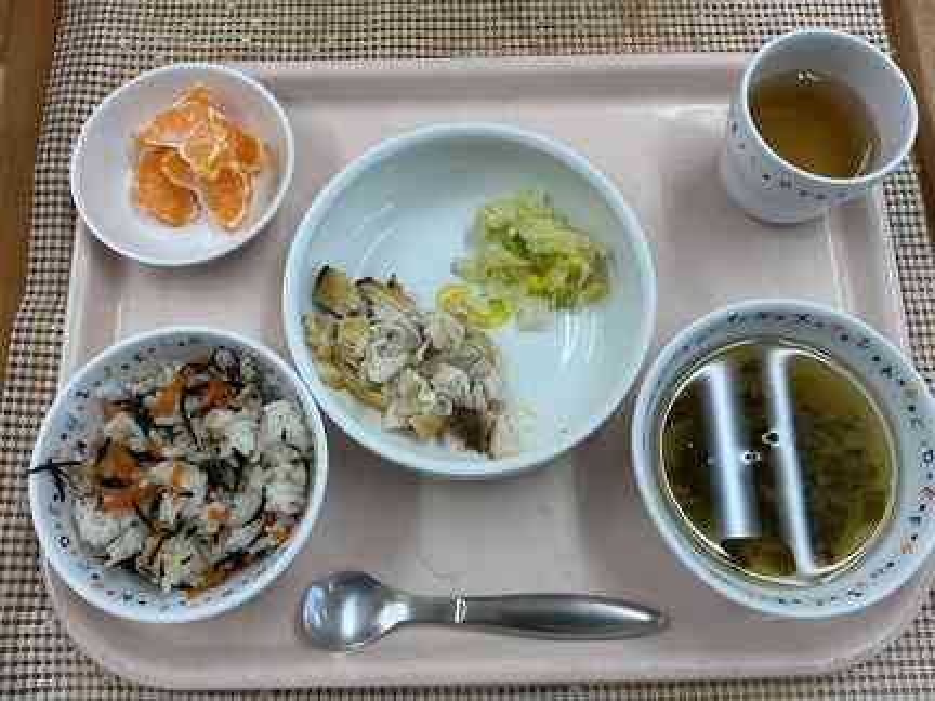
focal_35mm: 29
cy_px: 350
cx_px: 468
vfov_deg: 48.2
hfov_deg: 61.7
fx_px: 783
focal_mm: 3
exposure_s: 1/120
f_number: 1.8
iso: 32
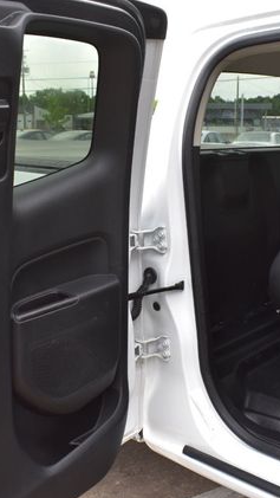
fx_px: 567
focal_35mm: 43
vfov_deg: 47.3
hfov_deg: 27.7
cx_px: 163
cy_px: 251
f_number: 9
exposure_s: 1/125
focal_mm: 18
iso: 400
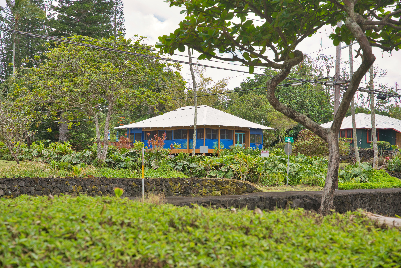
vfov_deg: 19.5
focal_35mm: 70
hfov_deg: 28.8
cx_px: 200
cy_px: 134
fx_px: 780
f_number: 4
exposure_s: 1/400
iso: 50
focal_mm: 70
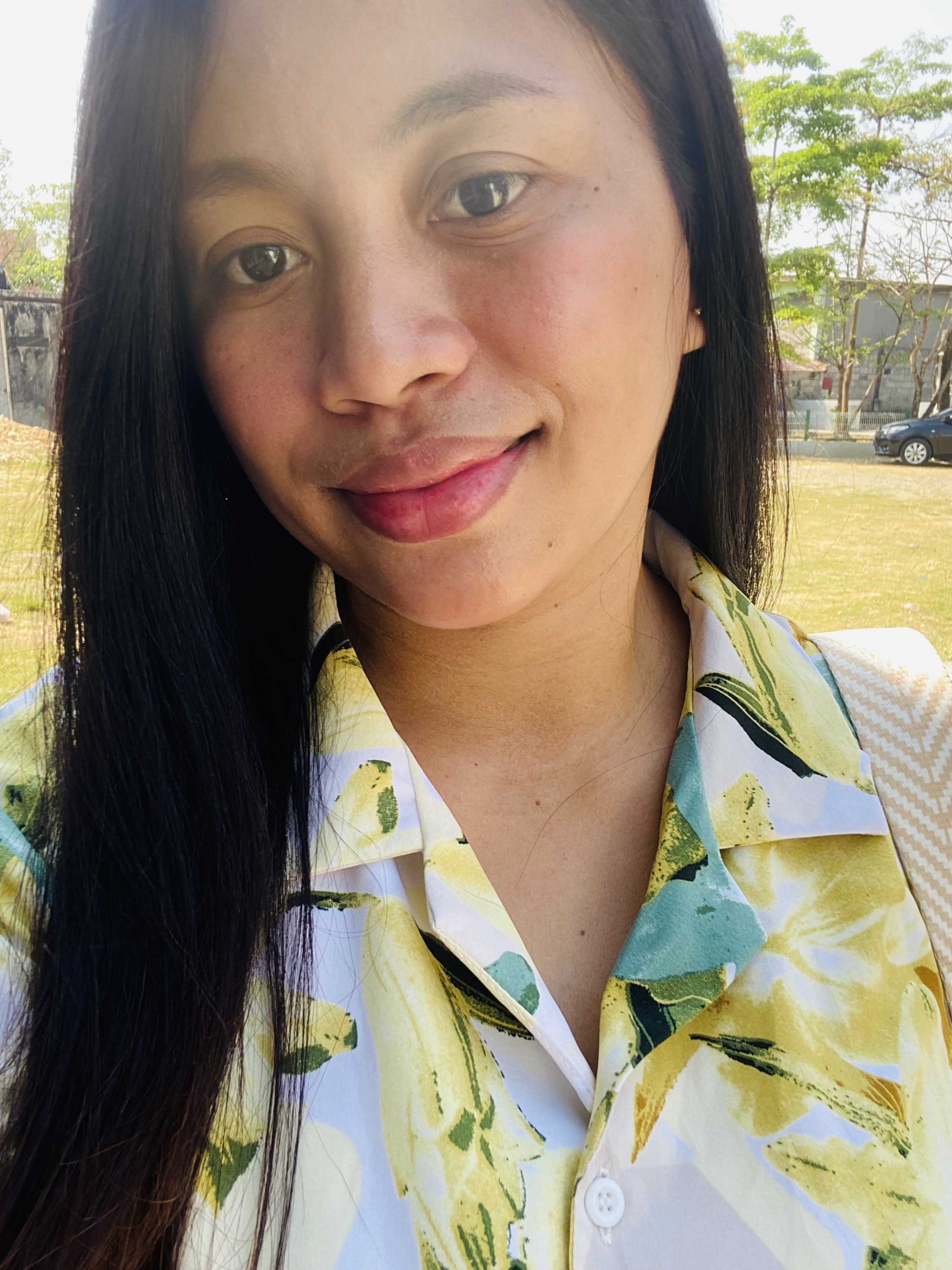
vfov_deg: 60.0
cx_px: 476
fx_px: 1100
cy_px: 635
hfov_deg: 46.8
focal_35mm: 30
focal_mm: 2.71
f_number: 2.2
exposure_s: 1/122
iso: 25
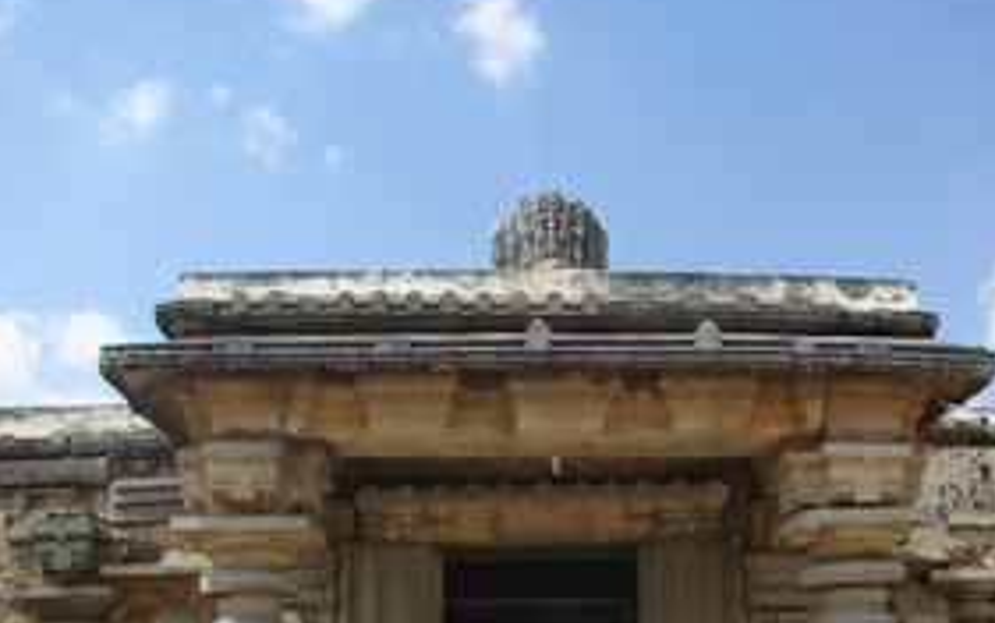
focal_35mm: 47
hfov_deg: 42.6
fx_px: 1275
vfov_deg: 26.0
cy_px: 627
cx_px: 552
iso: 100
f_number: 5.6
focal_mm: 18
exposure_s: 1/90
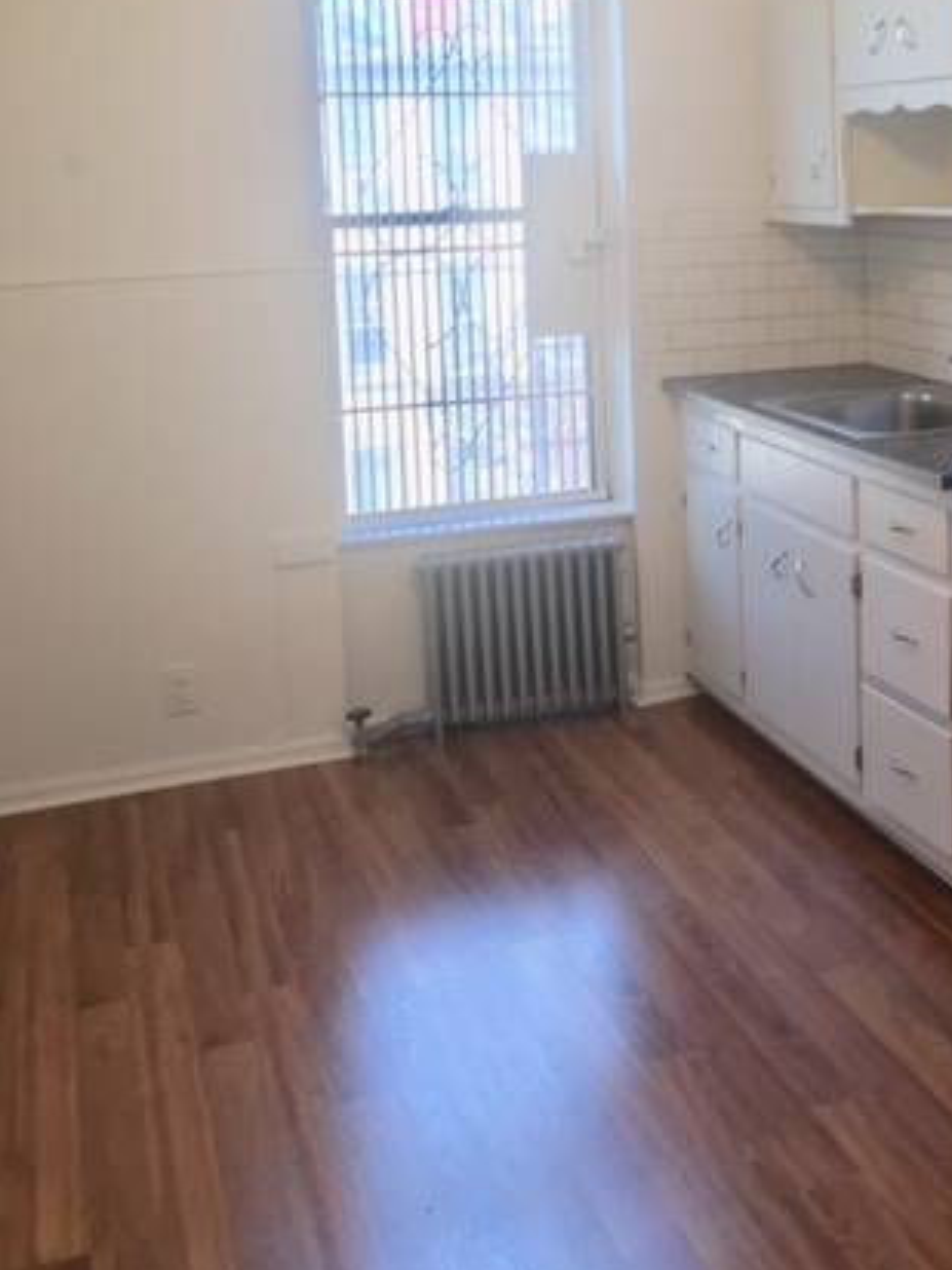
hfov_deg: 31.5
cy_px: 302
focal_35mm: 45
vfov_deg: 40.8
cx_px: 736
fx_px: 1650
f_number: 2.2
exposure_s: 1/60
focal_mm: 4.15
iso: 25
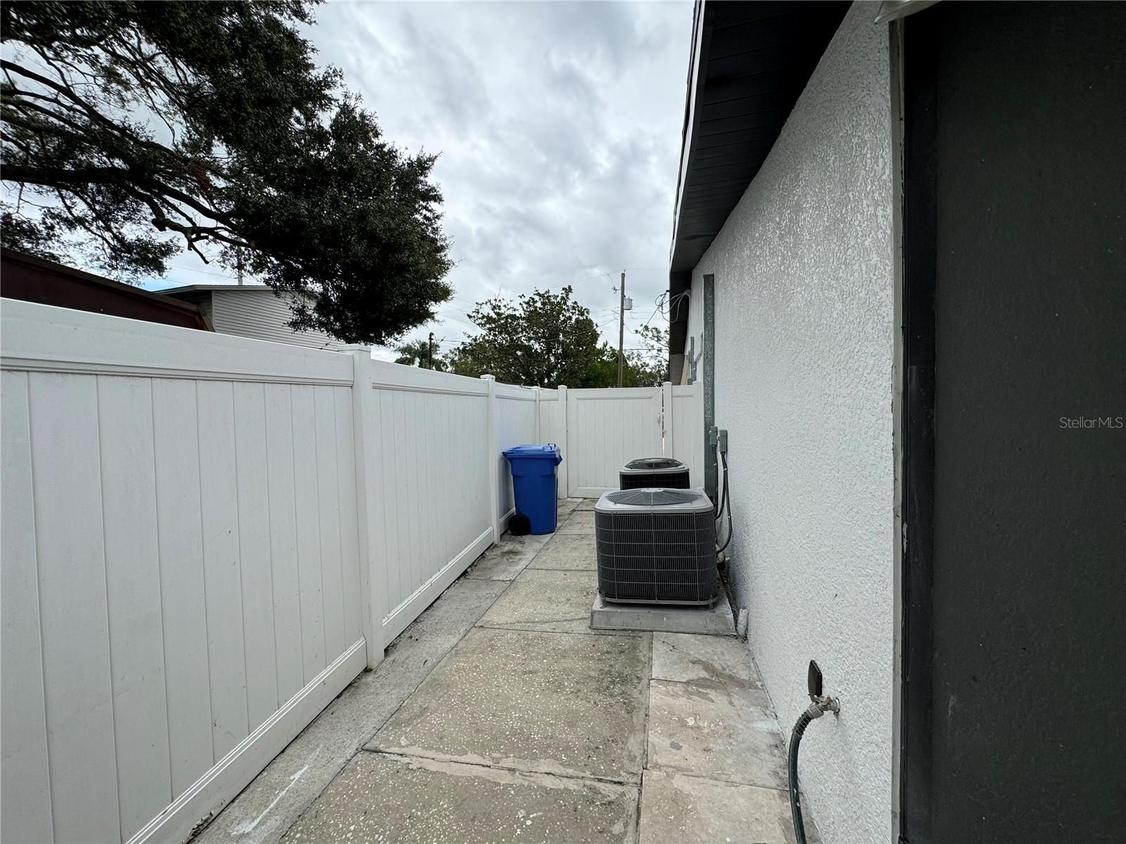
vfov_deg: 85.7
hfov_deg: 102.1
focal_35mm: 14
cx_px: 563
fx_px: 455
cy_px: 422
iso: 40
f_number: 2.2
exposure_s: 1/779
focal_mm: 2.22
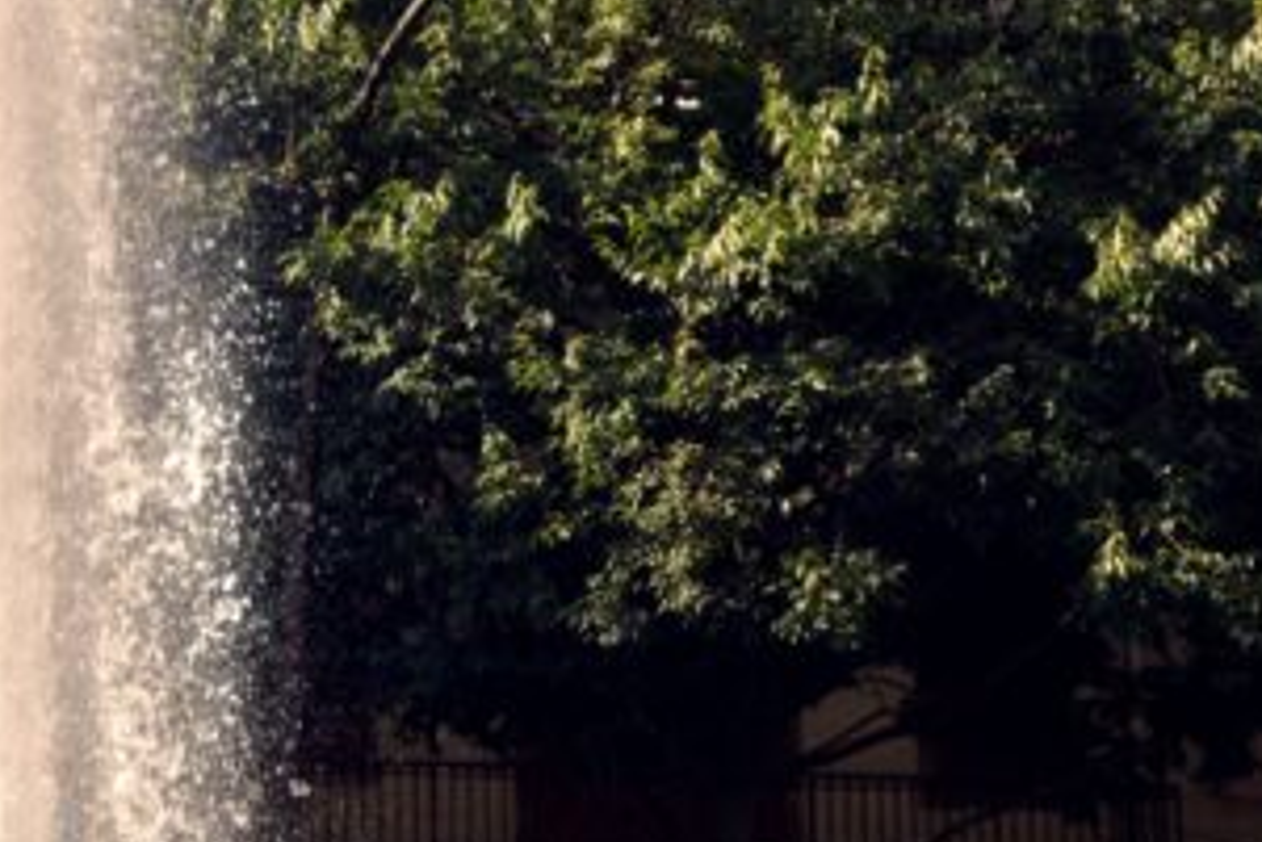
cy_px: 86
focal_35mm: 214
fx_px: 7505
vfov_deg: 6.4
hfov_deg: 9.4
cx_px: -423
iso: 100
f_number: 4.8
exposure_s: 1/1000
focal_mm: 42
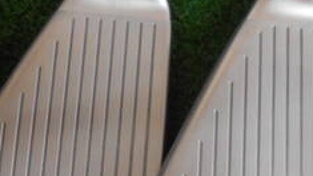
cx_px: 169
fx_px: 639
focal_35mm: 77
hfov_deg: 27.5
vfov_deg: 15.7
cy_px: 108
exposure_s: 1/30
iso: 320
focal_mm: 4.6
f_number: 3.2
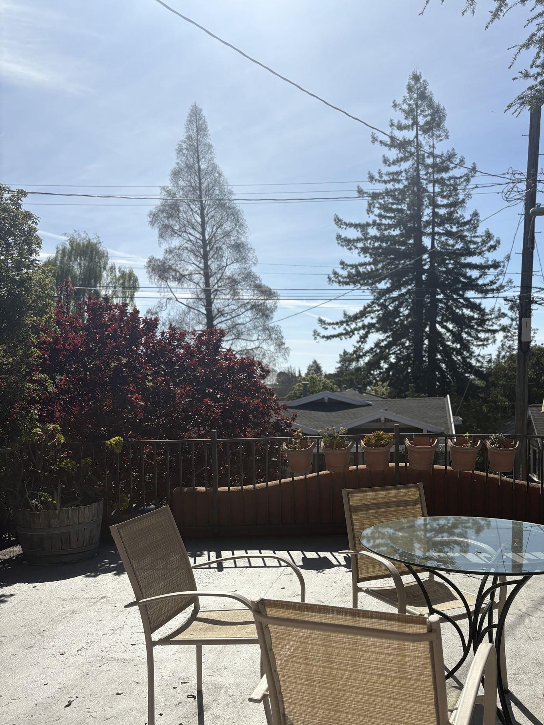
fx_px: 692
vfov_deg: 54.9
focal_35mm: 33
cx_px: 345
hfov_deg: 42.6
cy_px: 440
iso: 50
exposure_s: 1/6993
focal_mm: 5.96
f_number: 1.6
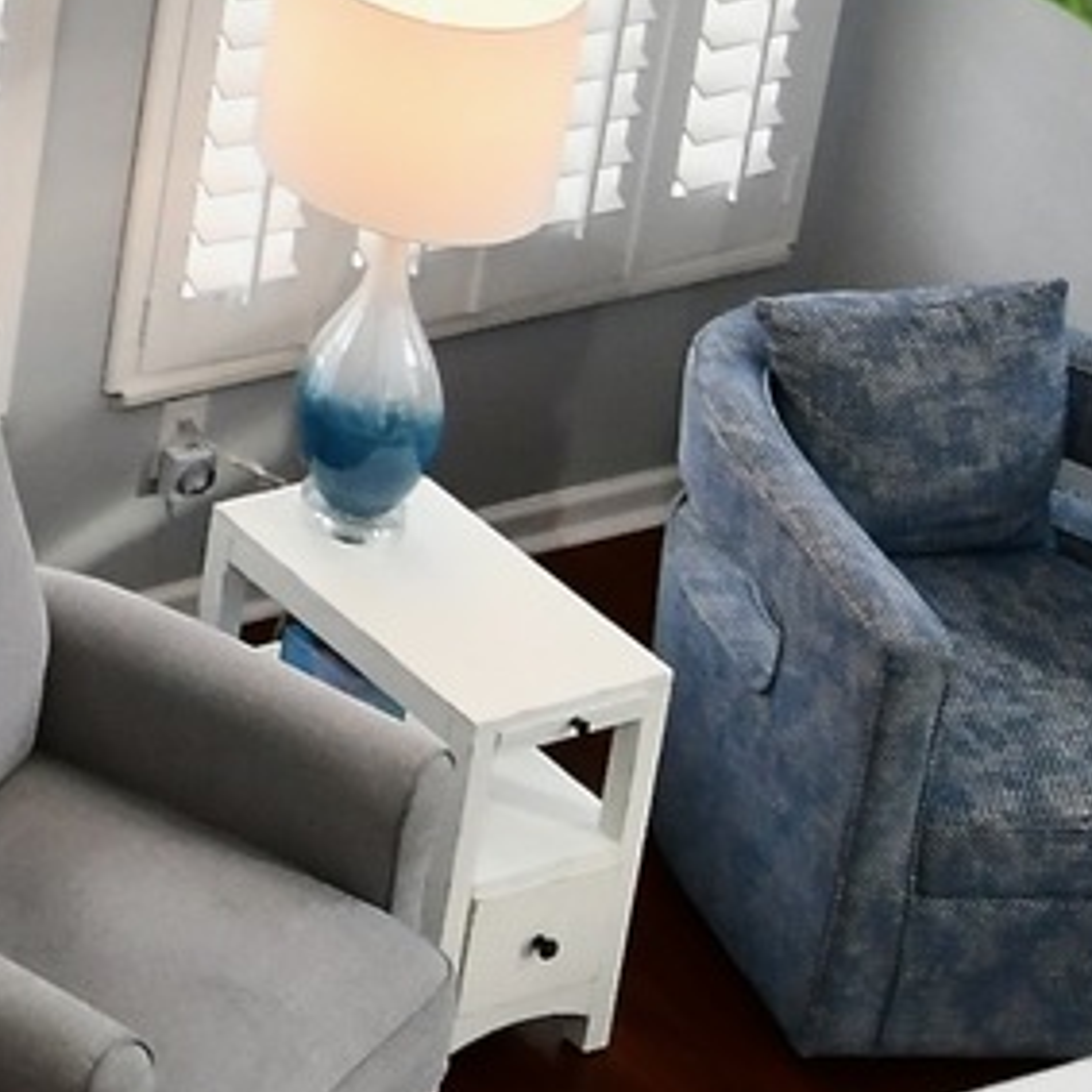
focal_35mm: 129
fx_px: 4604
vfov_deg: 12.1
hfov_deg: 10.5
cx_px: -1945
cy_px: -1026
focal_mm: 14
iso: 640
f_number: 6.3
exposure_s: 1/60
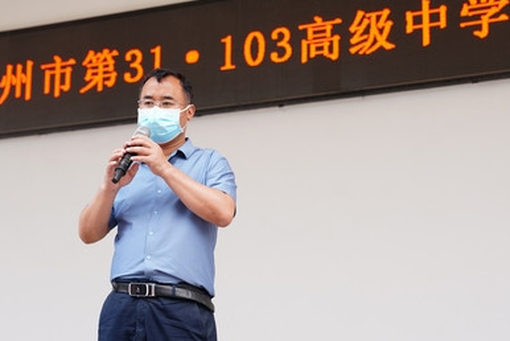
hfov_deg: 27.7
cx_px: 275
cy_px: 201
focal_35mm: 73
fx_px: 1035
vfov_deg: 18.7
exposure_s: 1/250
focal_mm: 47
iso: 400
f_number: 4
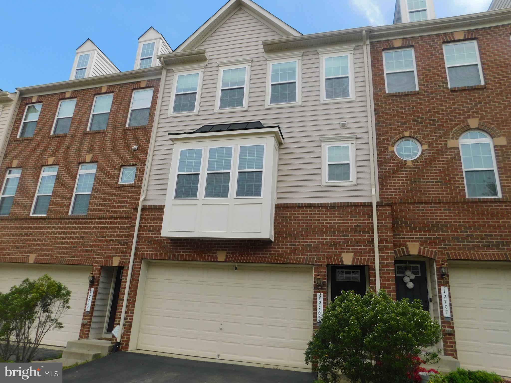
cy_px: 192
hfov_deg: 71.6
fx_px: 354
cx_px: 256
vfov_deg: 56.8
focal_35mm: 24
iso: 125
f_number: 3
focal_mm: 4.1
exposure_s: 1/1250
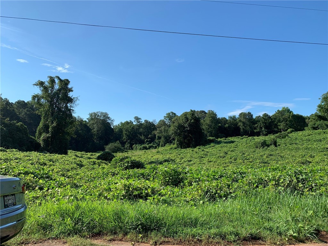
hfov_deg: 67.3
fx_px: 246
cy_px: 123
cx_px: 164
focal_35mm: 26
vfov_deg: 53.1
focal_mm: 4.25
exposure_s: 1/2114
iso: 25
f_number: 1.8
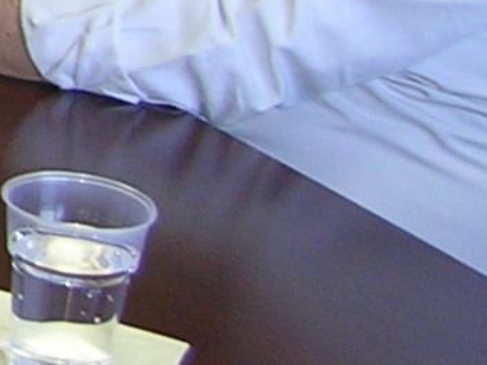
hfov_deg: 8.0
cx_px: -789
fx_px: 3122
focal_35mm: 222
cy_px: -479
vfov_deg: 6.4
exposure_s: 1/30
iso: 50
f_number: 2.8
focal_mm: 5.8
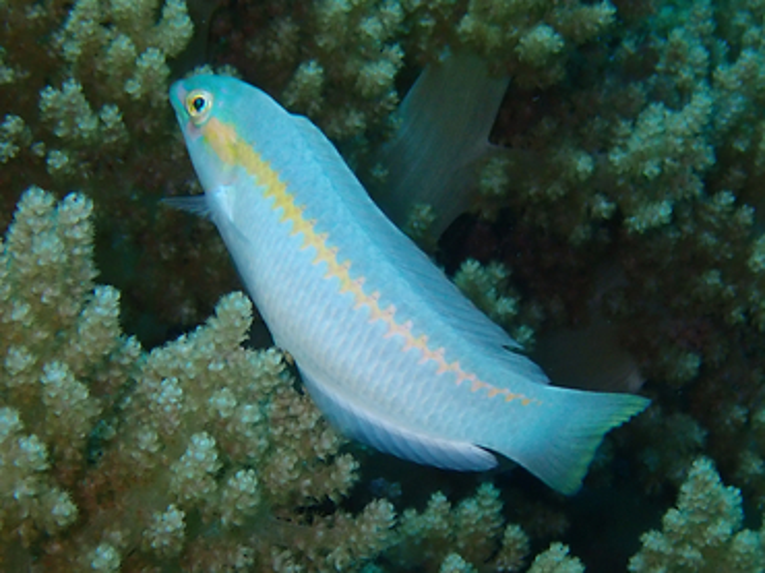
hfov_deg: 19.7
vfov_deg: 14.8
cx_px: 382
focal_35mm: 100
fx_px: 2209
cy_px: 286
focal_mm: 18
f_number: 6.3
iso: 200
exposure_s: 1/320
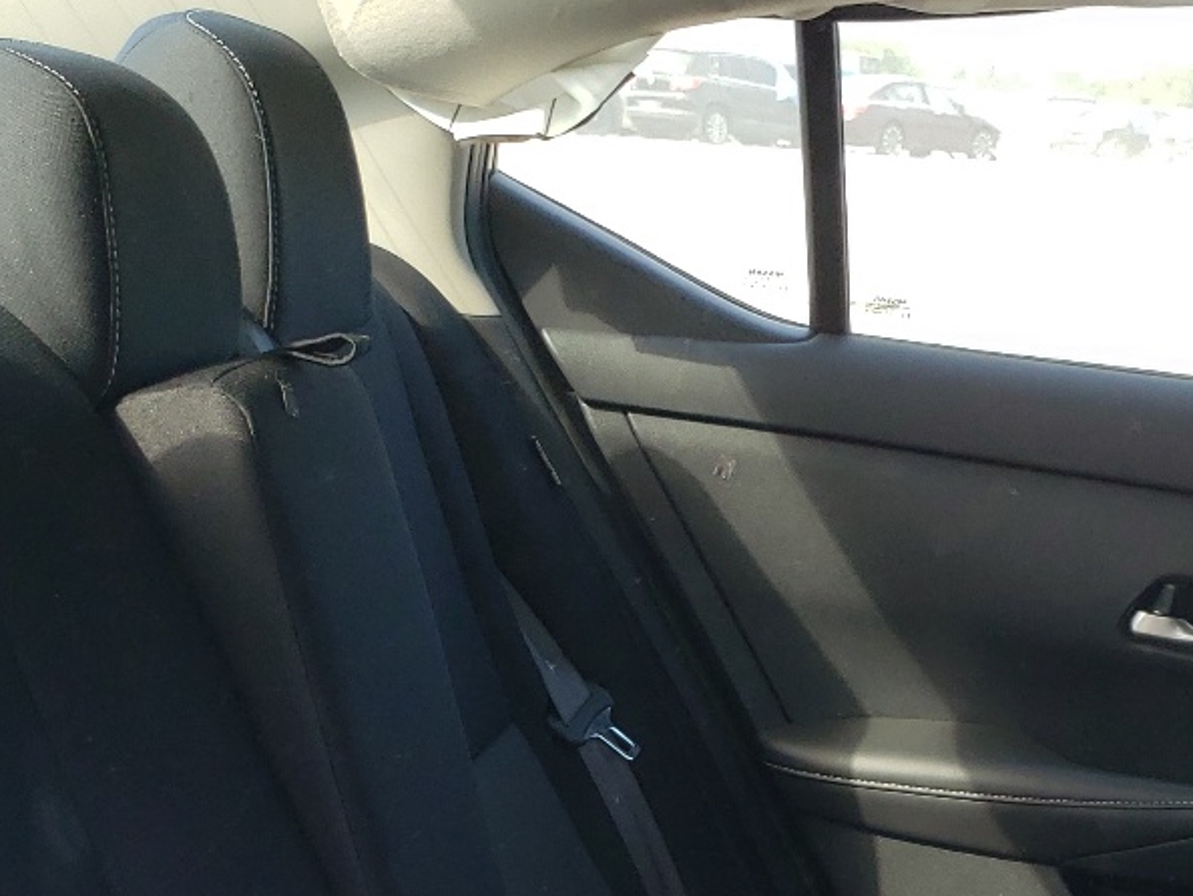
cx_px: 1014
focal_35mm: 70
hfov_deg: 27.0
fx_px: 2413
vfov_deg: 19.5
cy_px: 1135
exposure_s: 1/370
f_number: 1.5
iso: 50
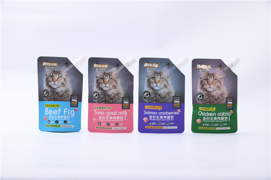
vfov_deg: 17.5
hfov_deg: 26.0
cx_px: 136
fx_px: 587
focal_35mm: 78
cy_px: 90
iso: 160
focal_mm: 78
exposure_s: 1/125
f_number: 11
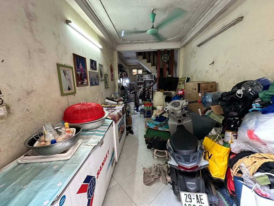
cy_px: 103
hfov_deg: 102.1
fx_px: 111
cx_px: 137
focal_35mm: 14
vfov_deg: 85.7
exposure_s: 1/50
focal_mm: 2.22
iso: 500
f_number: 2.2
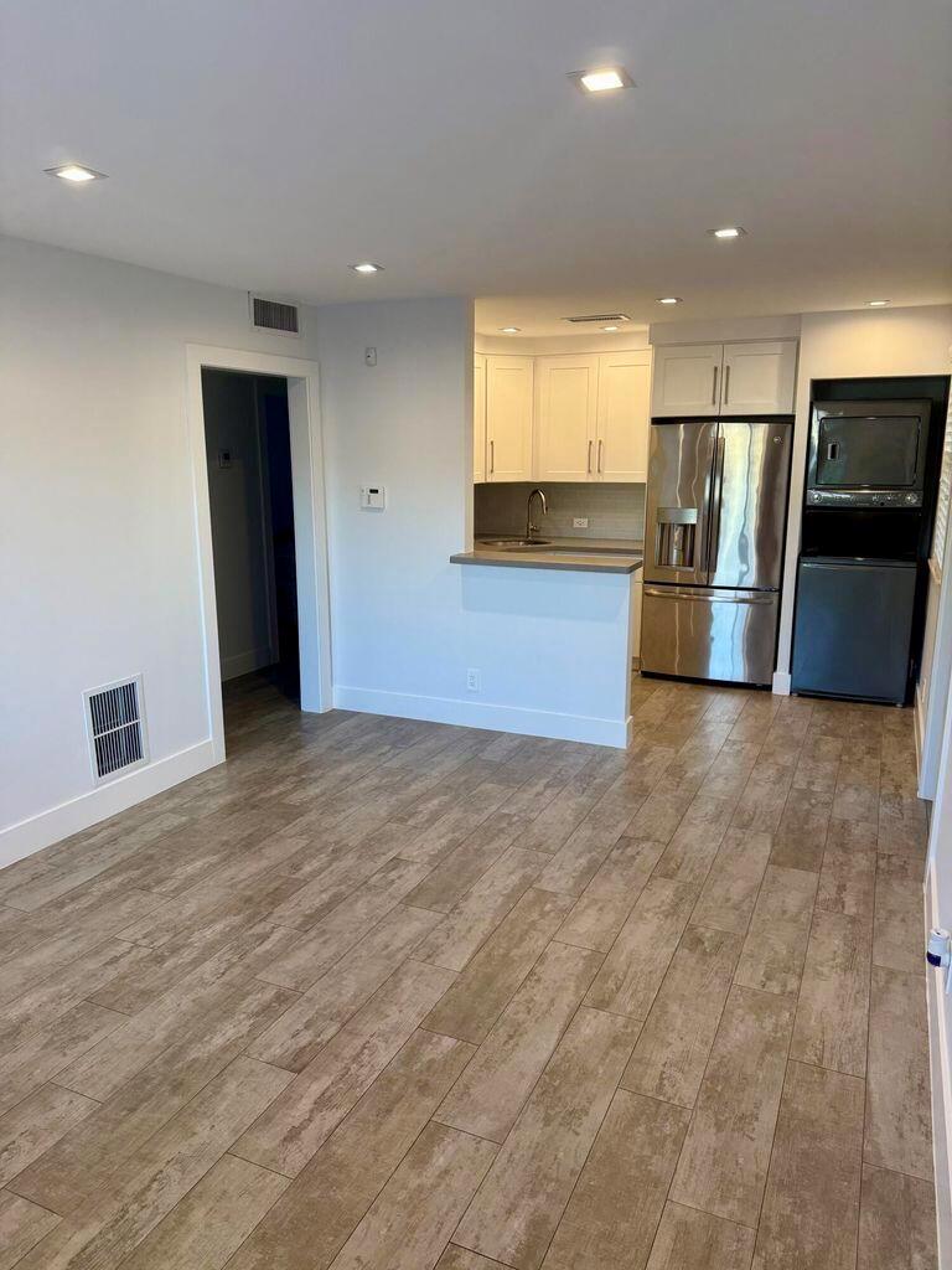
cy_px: 635
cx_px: 476
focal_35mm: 24
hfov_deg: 56.8
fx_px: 880
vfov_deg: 71.6
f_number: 1.78
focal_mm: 6.76
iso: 160
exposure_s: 1/120
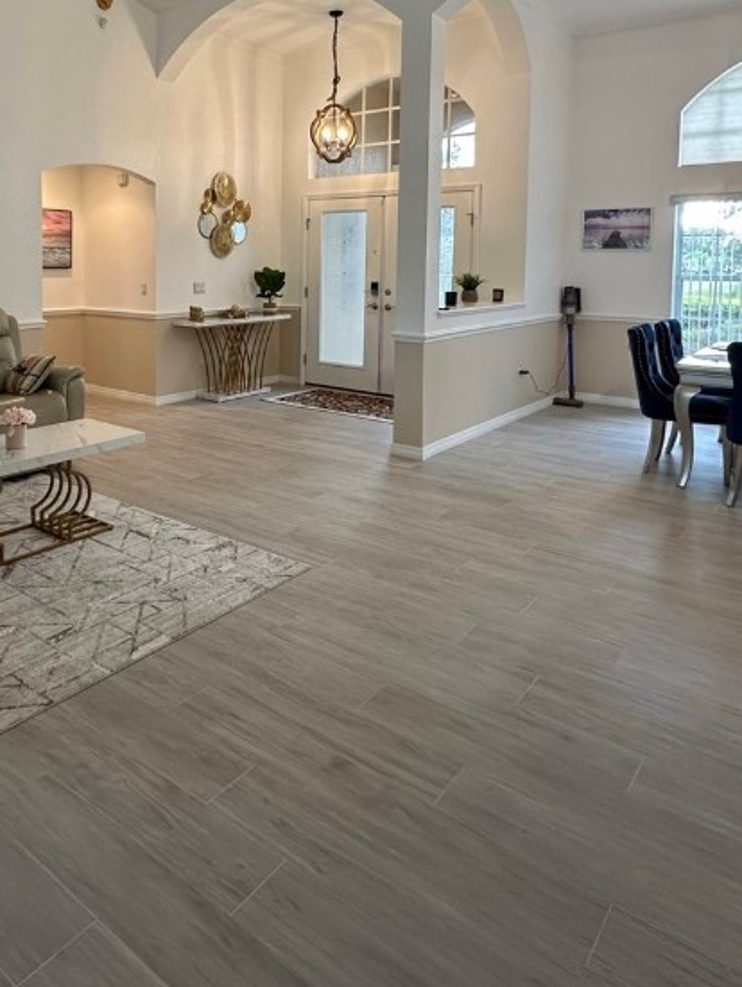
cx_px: 217
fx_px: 742
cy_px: 303
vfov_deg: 64.9
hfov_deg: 51.6
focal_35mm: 26
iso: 160
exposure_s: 1/60
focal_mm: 2.22
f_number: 2.2
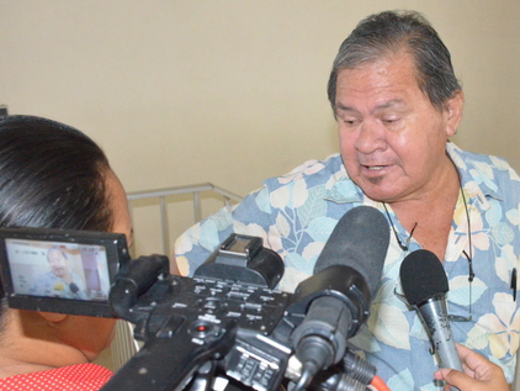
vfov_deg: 30.3
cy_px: 199
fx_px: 721
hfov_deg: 38.9
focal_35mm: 48
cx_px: 371
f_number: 8
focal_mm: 22
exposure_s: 1/80
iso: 6400
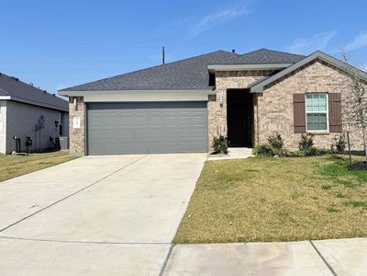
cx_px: 227
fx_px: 318
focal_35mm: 30
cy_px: 120
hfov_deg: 59.3
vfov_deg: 46.7
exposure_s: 1/10309
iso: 80
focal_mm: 6.76
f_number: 1.78
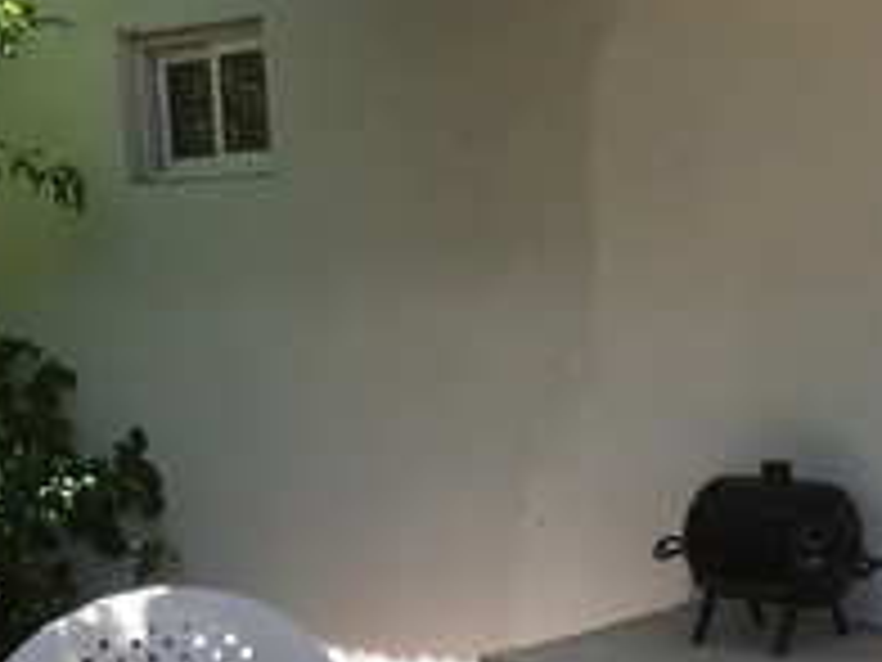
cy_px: 621
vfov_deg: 22.0
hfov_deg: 29.7
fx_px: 1656
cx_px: 562
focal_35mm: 65
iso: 32
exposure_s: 1/311
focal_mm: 4.15
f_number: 2.2
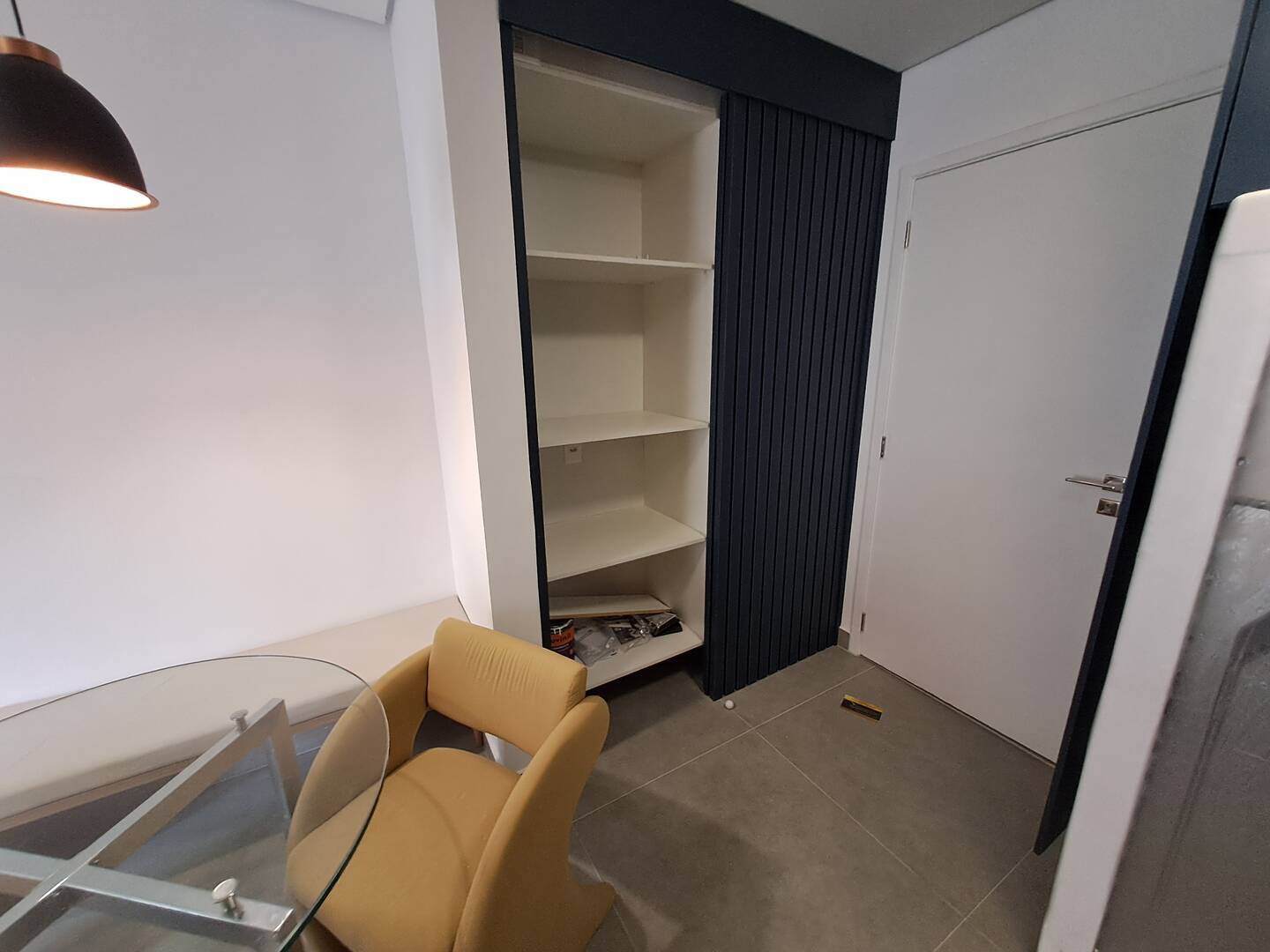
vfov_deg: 89.9
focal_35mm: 13
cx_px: 635
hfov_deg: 106.2
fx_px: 477
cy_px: 476
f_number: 2.2
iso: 200
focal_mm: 1.42
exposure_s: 1/40
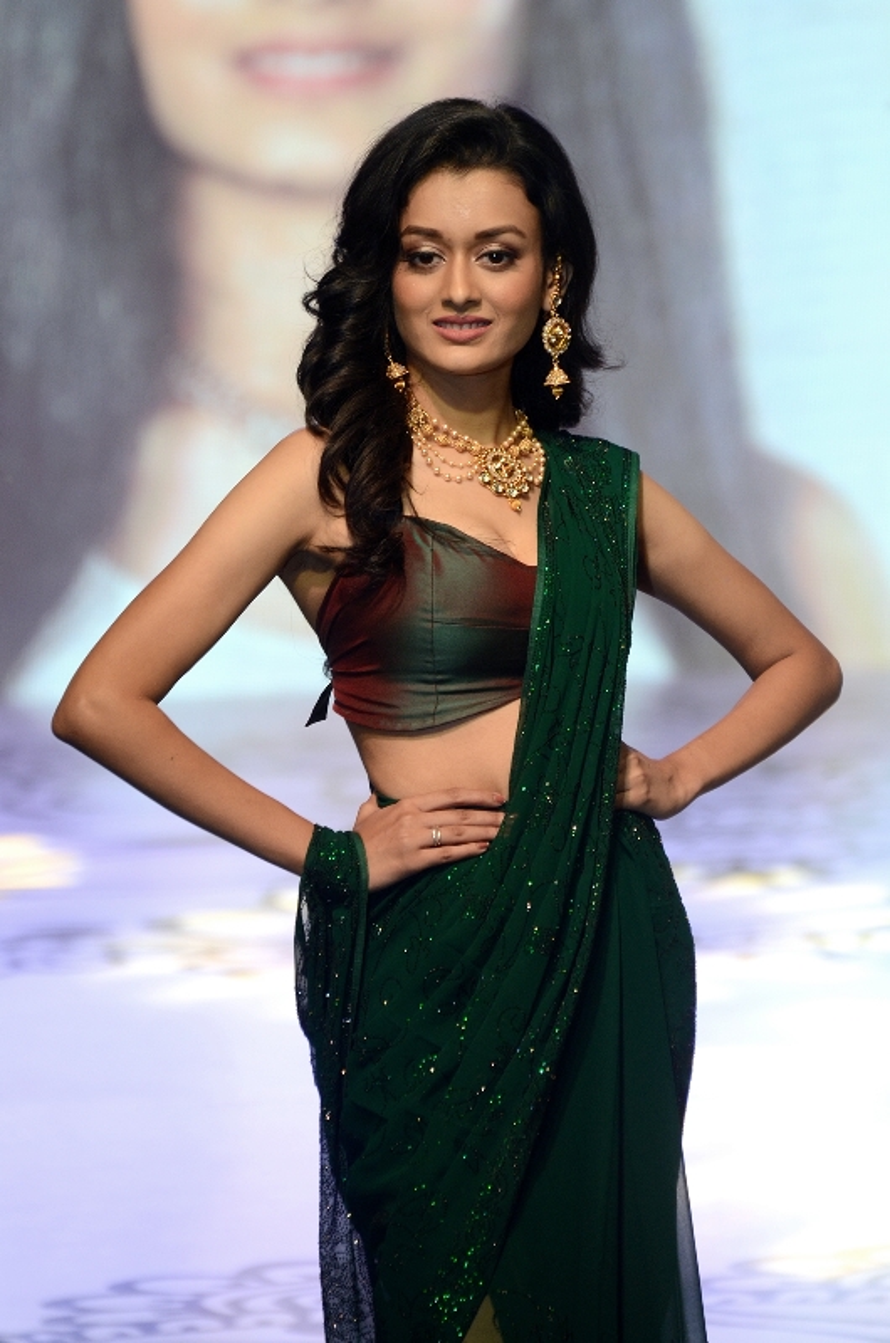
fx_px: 13407
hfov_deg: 3.8
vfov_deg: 5.7
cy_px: 672
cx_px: 445
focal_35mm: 360
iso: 500
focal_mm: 240
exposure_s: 1/100
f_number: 5.3
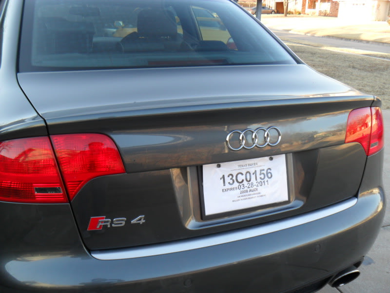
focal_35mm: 35
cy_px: 146
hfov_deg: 52.6
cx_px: 195
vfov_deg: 40.7
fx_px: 394
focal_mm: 6.3
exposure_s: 1/125
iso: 80
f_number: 3
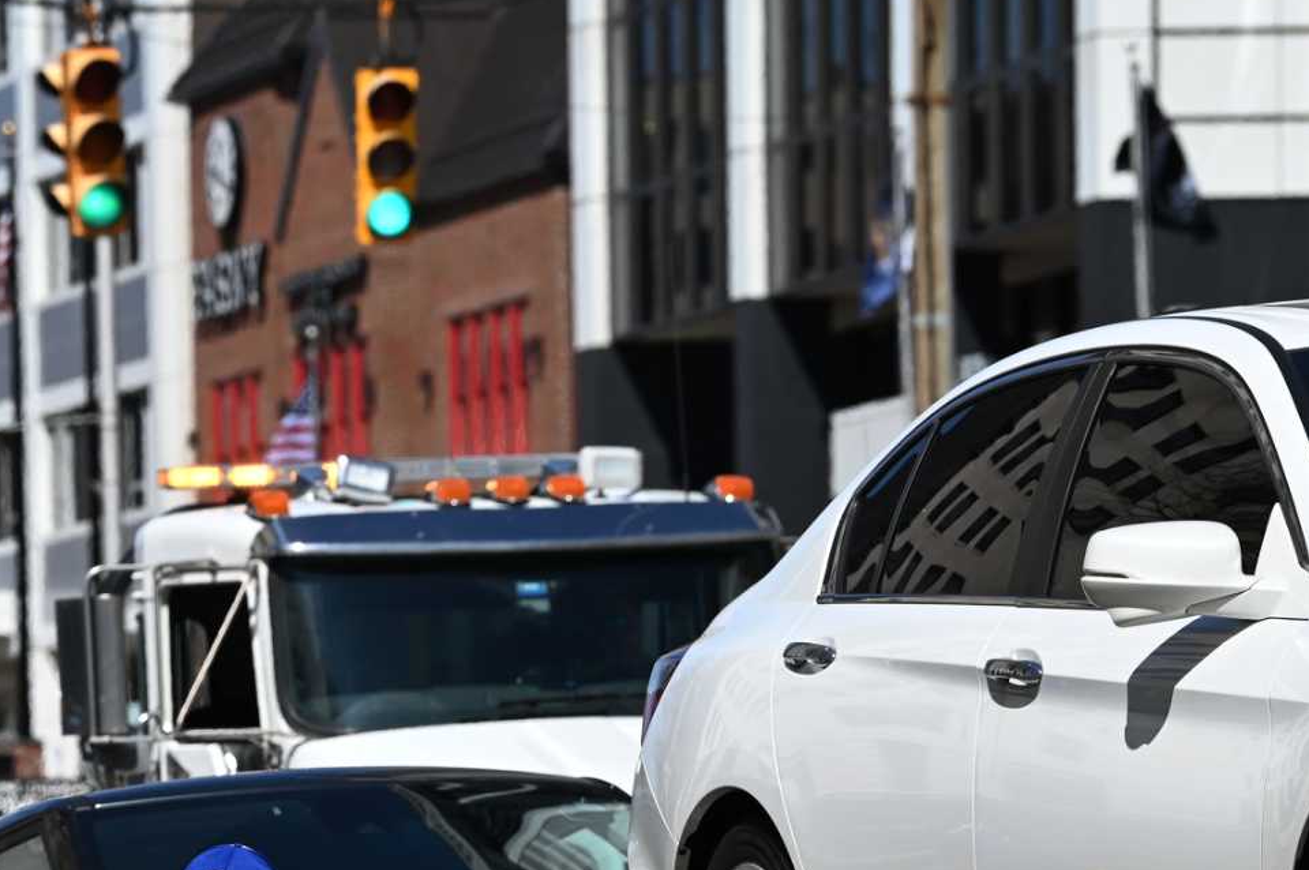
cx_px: 235
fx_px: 11623
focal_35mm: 320
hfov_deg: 6.4
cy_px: 889
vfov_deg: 4.3
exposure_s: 1/8000
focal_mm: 150
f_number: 6.3
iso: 1400
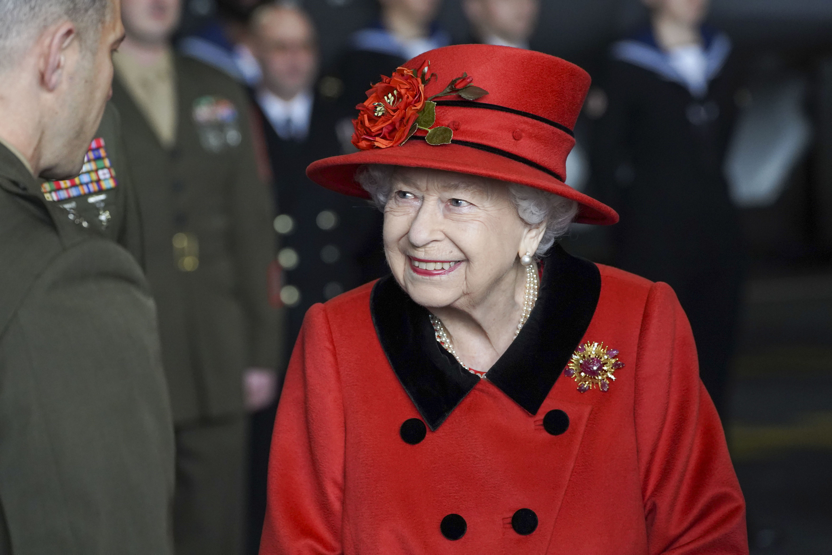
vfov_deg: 7.3
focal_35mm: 187
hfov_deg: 11.0
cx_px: 416
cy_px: 278
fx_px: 4321
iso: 4000
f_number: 6.3
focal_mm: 187
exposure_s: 1/800
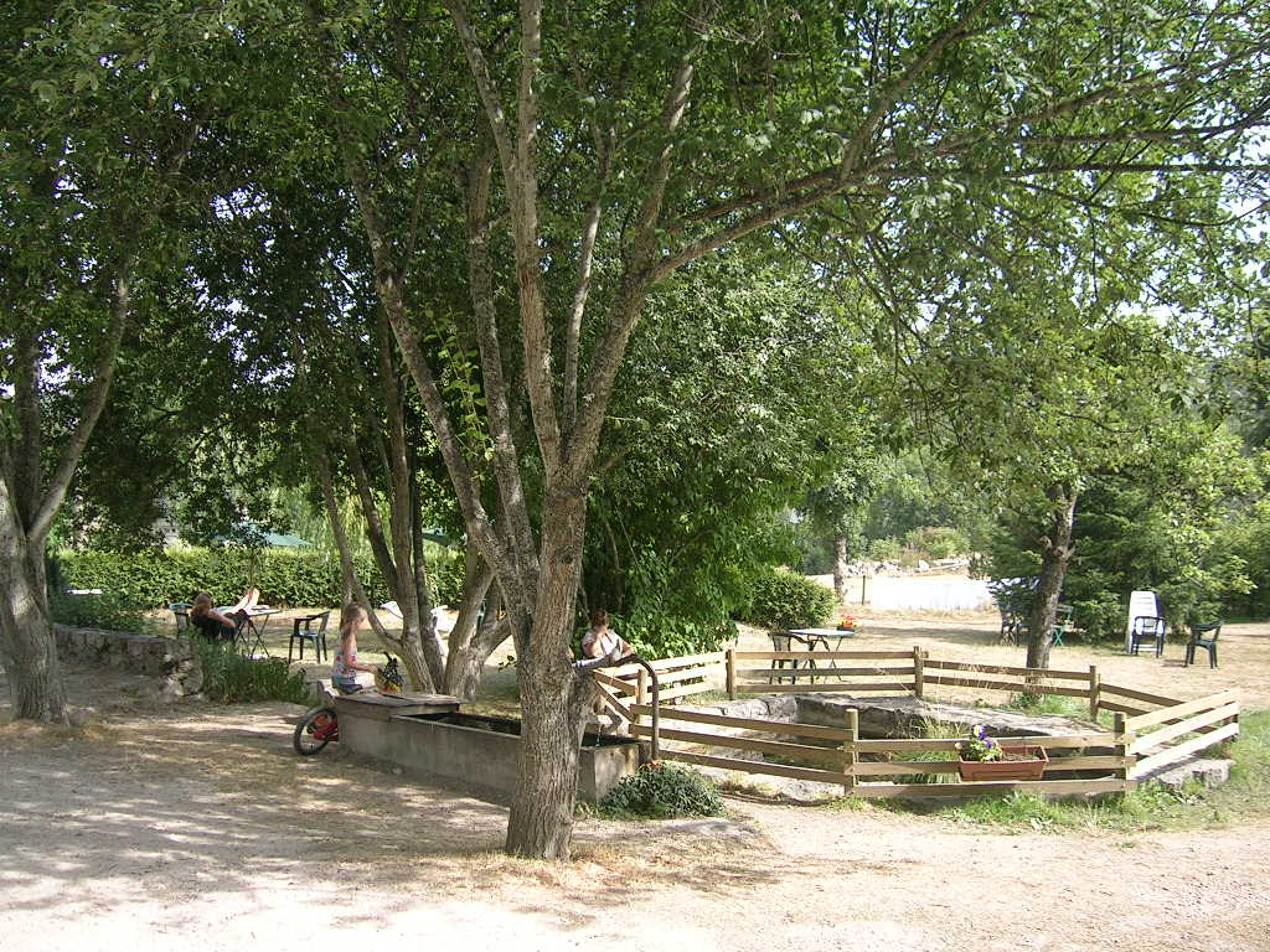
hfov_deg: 52.6
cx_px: 635
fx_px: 1284
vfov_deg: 40.7
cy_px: 476
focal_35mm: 35
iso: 50
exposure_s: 1/238
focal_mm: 5.4
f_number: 2.8
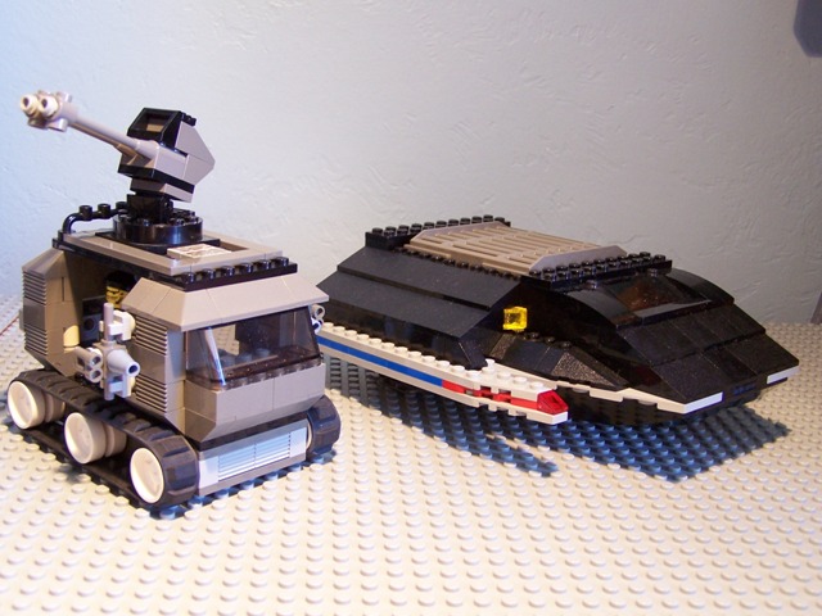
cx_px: 411
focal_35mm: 43
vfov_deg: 33.6
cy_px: 308
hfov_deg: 43.9
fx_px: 1021
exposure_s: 1/15
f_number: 2.9
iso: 140
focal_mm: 7.1
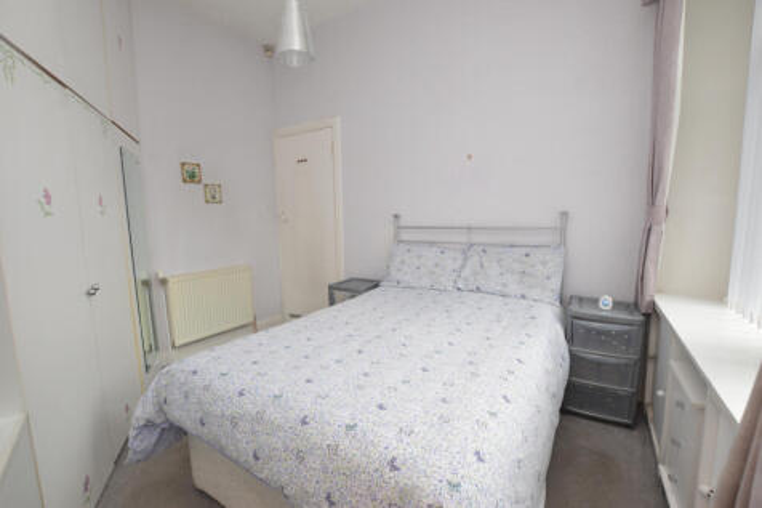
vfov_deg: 77.3
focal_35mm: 15
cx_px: 381
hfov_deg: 100.4
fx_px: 317
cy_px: 254
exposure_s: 1/125
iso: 400
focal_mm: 10
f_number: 5.6
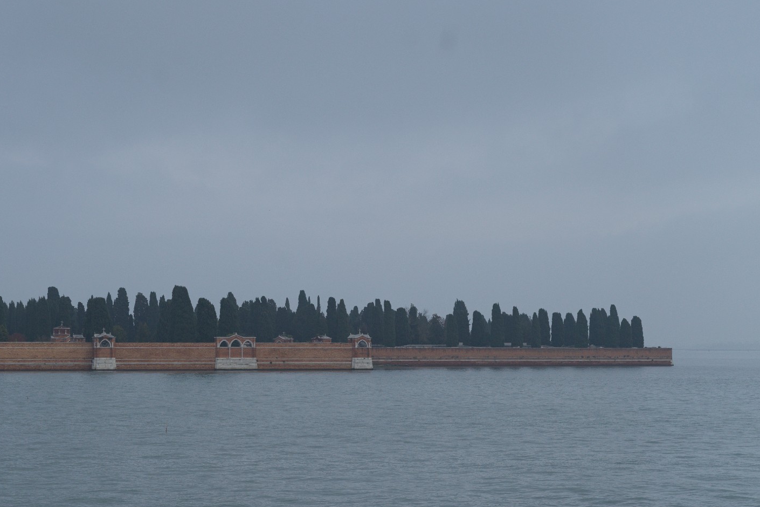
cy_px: 341
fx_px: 1625
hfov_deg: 26.2
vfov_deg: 17.7
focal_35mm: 77
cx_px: 262
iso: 400
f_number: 4
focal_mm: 65
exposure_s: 1/1250
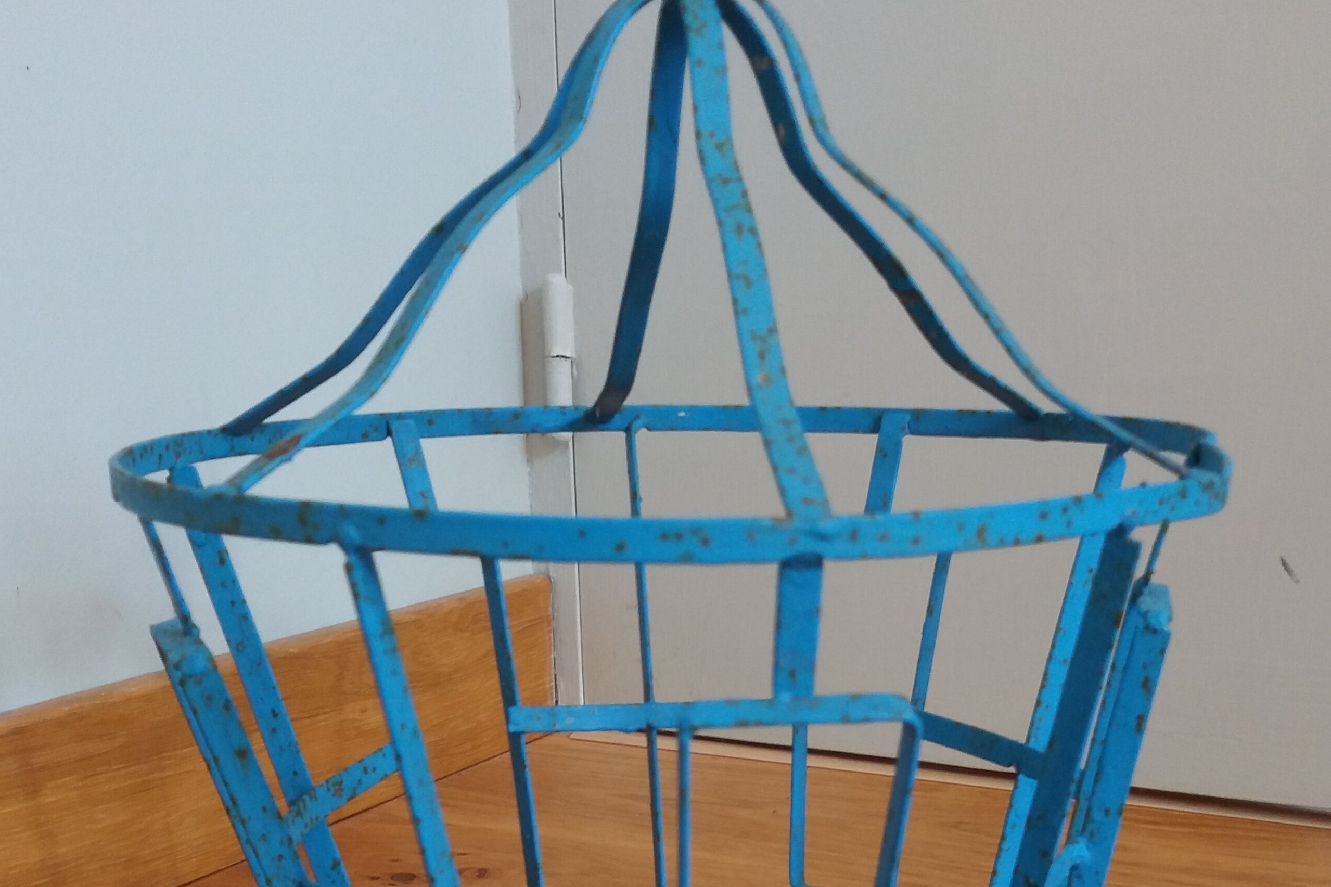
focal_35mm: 47
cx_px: 745
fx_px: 1737
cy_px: 694
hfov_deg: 41.8
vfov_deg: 28.1
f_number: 1.9
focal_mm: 3.7
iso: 100
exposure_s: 1/30
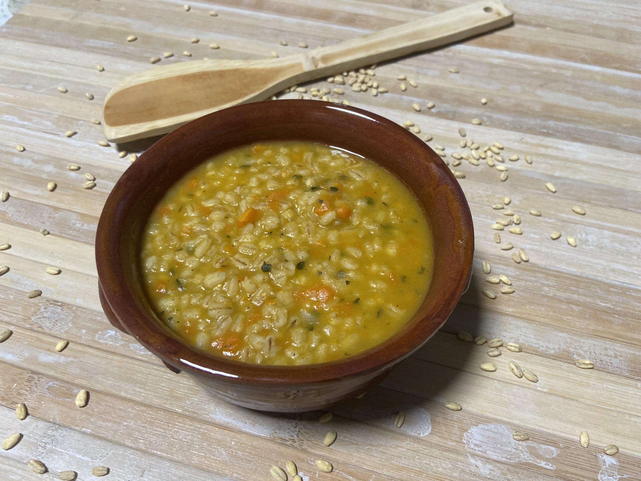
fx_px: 481
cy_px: 240
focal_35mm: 26
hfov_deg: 67.3
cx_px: 320
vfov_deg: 53.1
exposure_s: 1/50
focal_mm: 4.25
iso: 320
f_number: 1.8
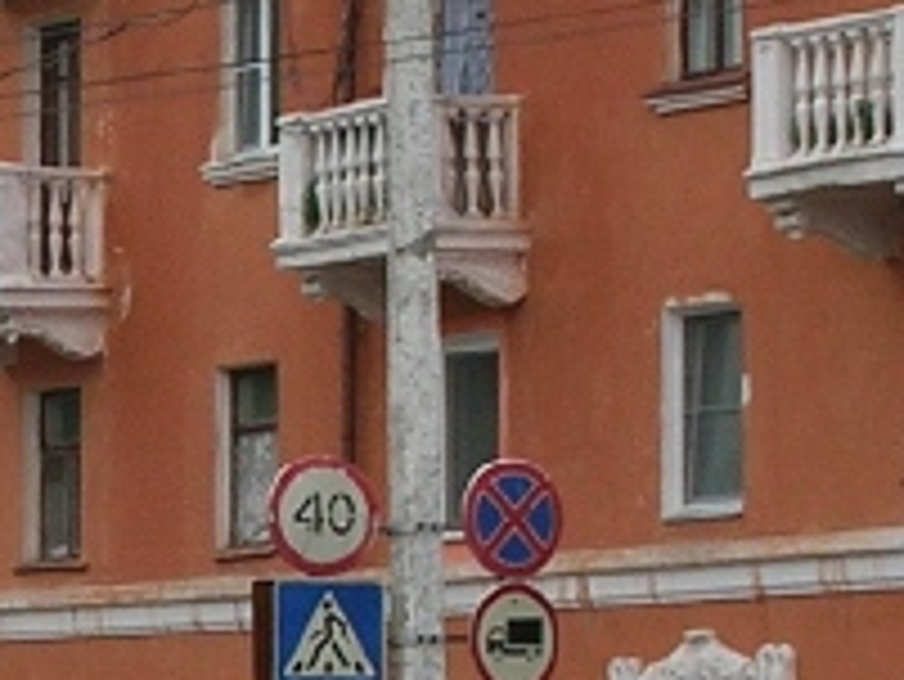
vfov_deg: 5.4
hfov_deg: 7.1
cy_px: 630
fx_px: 7186
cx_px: -373
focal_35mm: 275
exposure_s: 1/350
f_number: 3.5
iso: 50
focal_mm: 7.7
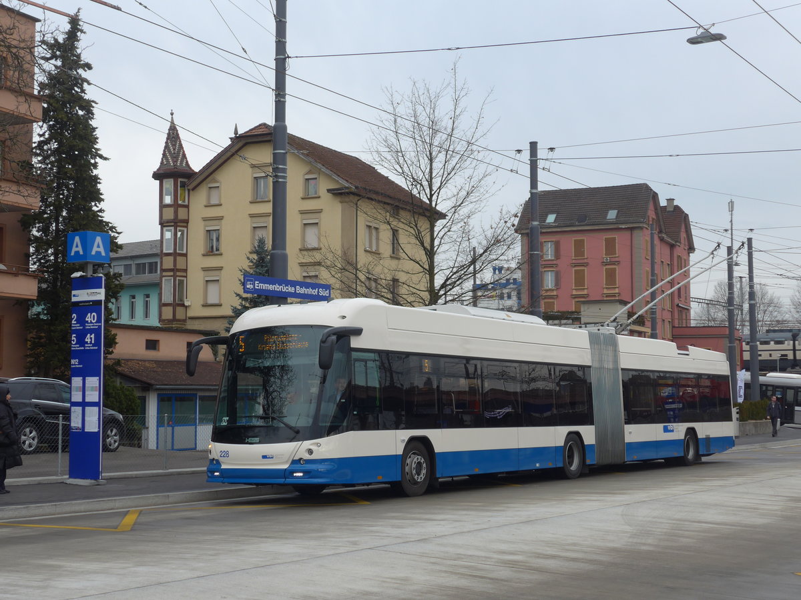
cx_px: 400
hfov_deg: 36.8
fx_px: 1203
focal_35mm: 52
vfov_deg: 28.0
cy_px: 300
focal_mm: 10.7
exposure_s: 1/250
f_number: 3.3
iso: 80
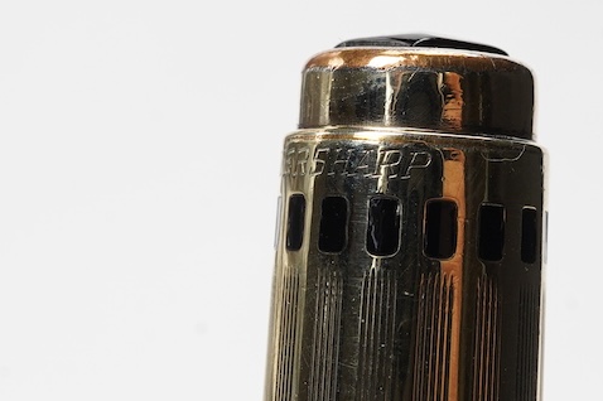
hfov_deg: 19.2
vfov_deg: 12.9
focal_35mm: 106
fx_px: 1774
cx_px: 392
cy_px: 202
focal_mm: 30
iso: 640
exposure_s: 1/100
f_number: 22
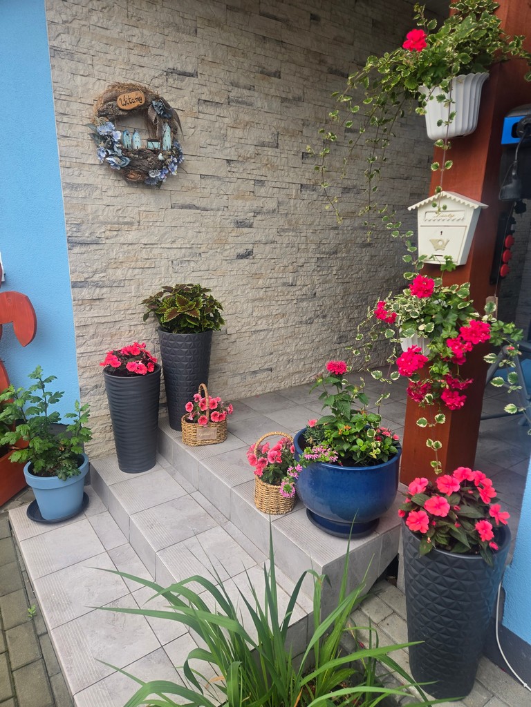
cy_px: 354
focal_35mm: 23
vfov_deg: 73.9
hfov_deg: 58.9
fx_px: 470
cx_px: 266
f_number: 1.8
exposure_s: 1/180
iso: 64
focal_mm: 5.4
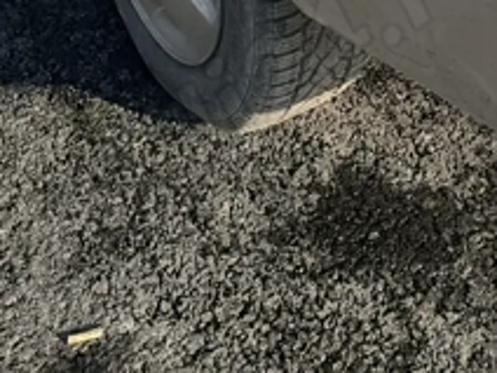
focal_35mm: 113
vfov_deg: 11.4
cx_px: 520
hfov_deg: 17.0
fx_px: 1622
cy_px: -450
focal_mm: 6.92
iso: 51
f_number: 1.9
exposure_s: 1/855
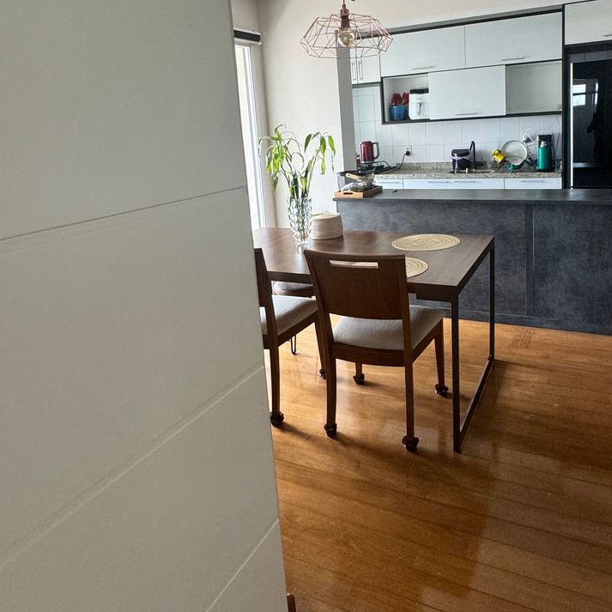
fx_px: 500
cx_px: 369
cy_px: 203
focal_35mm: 25
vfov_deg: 61.4
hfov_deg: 62.3
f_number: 2.2
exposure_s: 1/99
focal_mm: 2.22
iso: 200
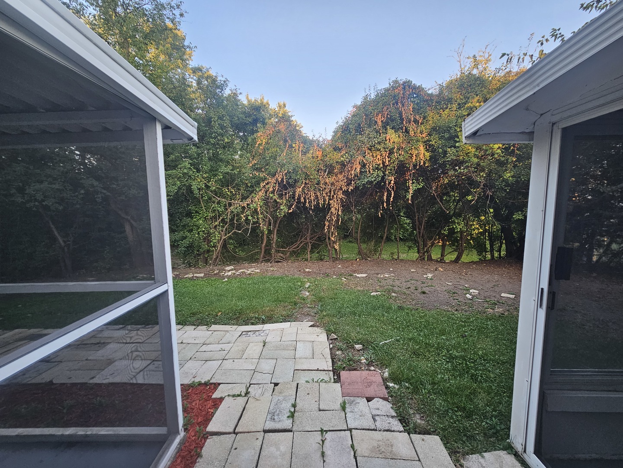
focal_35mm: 13
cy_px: 234
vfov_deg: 89.9
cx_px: 312
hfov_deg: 106.2
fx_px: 234
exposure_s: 1/120
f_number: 2.2
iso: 80
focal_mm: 2.2
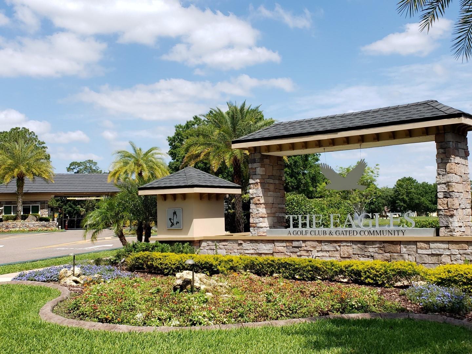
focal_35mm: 26
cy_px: 177
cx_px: 236
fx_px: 355
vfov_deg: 53.1
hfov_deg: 67.3
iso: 50
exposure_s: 1/1170
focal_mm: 4.3
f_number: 2.4
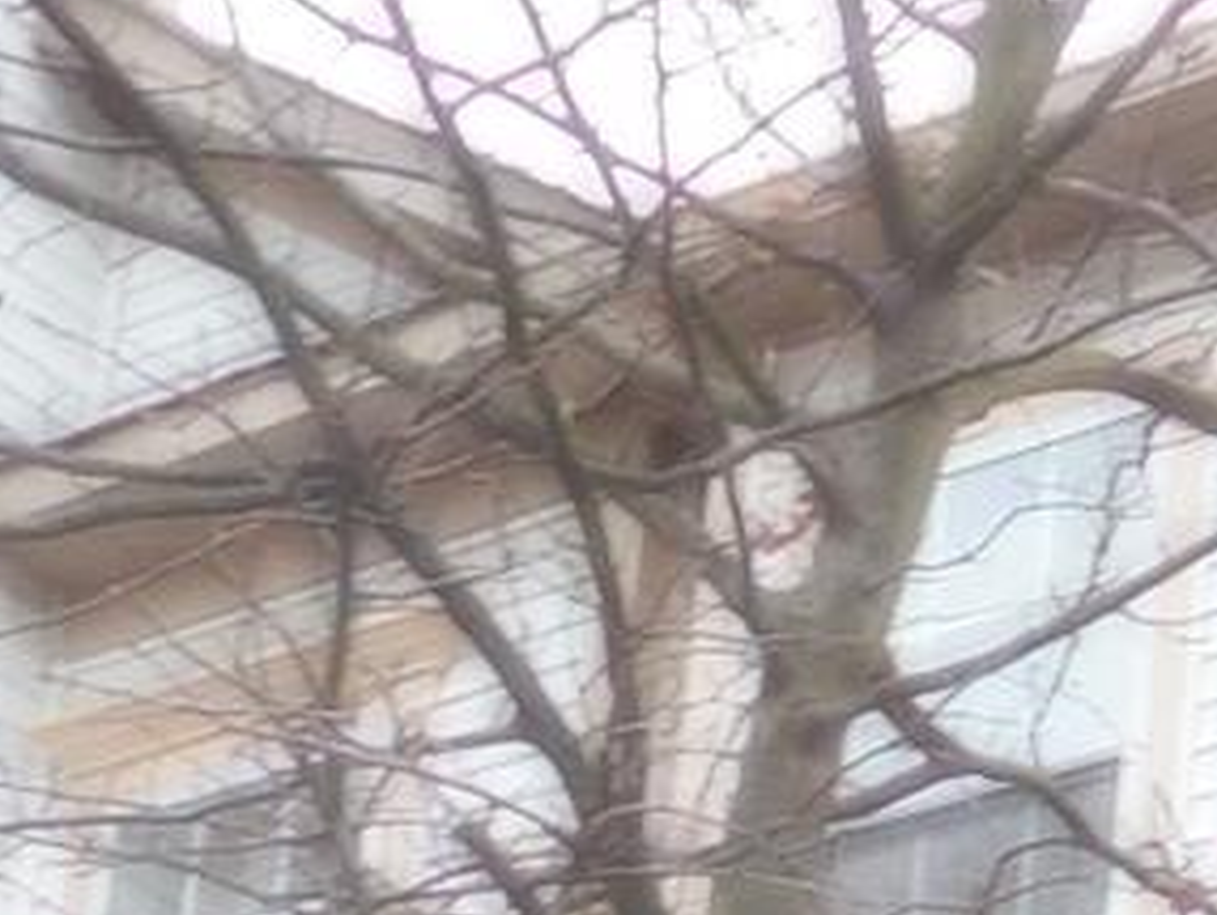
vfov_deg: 7.6
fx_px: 6298
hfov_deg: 10.4
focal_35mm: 179
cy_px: 2332
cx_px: 2243
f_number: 3.4
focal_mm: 4.5
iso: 140
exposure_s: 1/30
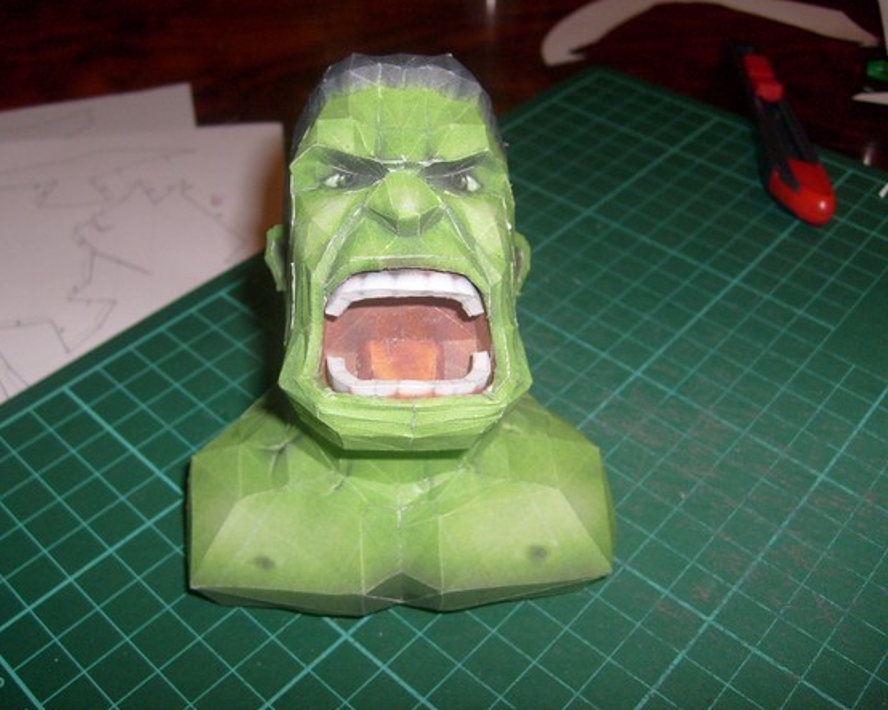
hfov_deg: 49.1
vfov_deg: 40.1
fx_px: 972
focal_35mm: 37
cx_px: 412
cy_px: 354
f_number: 2.8
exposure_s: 1/45
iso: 100
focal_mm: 5.8
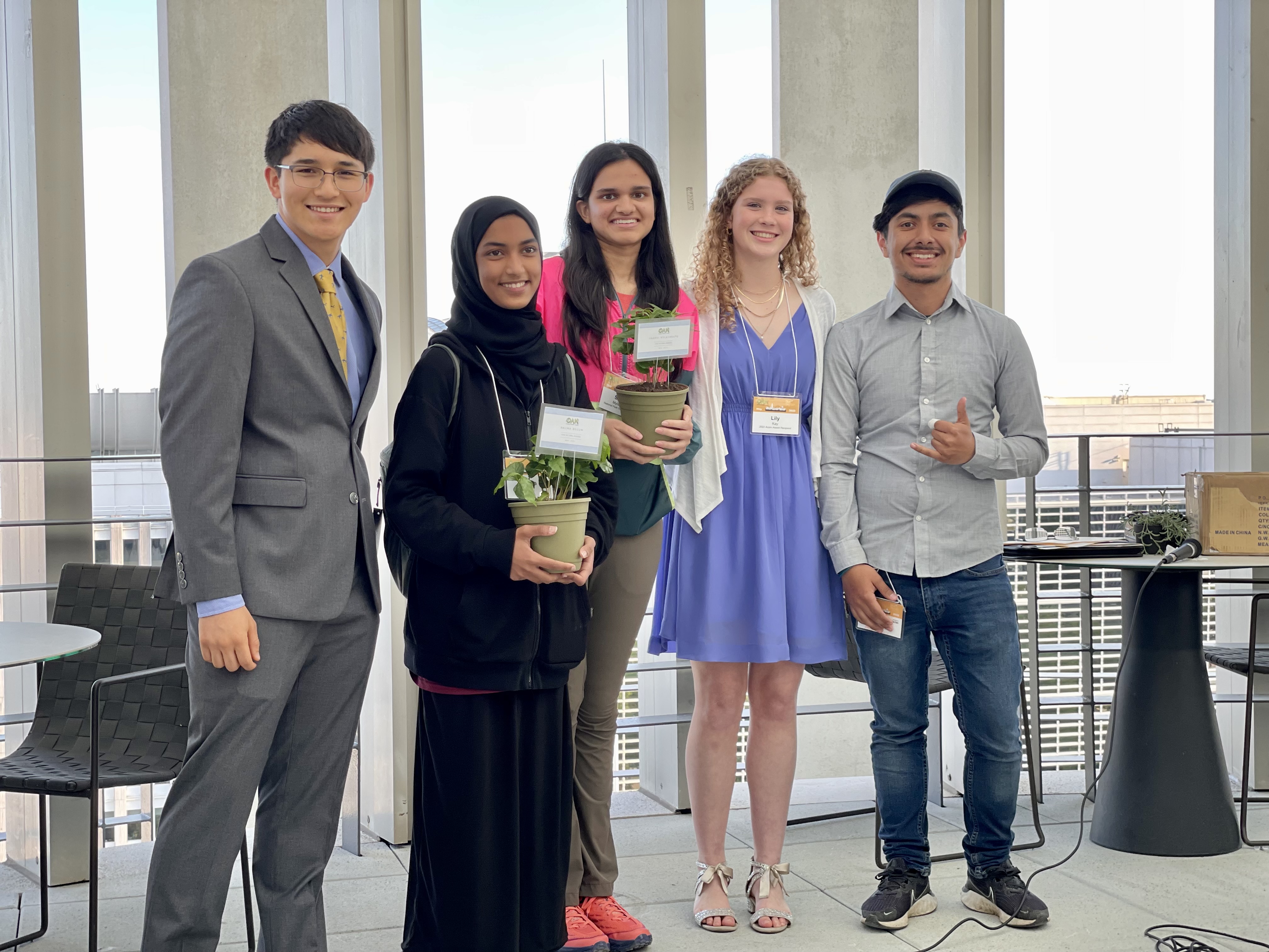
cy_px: 476
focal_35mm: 52
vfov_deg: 28.0
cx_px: 634
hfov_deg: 36.8
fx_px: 1906
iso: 40
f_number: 2
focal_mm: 6
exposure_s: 1/122
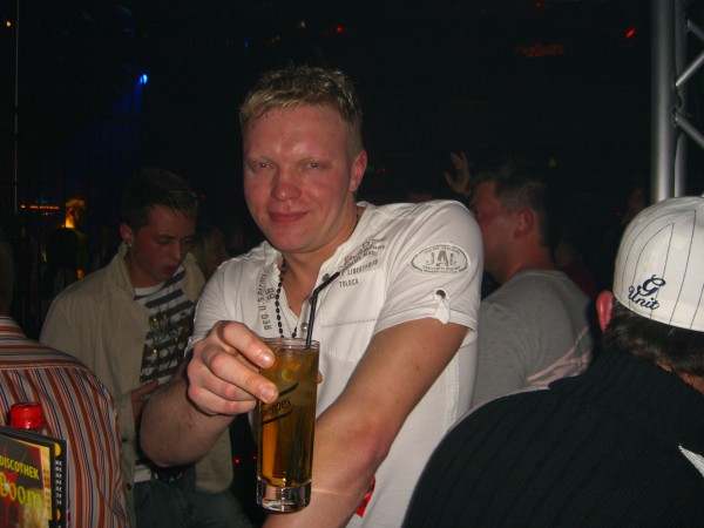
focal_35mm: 38
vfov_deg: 37.7
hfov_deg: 49.0
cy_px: 264
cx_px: 352
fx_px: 773
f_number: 2.8
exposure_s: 1/60
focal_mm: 7.9
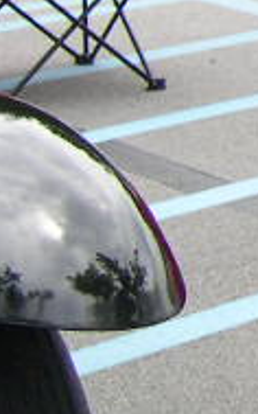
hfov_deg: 5.2
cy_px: -283
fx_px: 2454
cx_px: 1076
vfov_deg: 9.3
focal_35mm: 218
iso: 100
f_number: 2.8
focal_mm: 8
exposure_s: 1/432
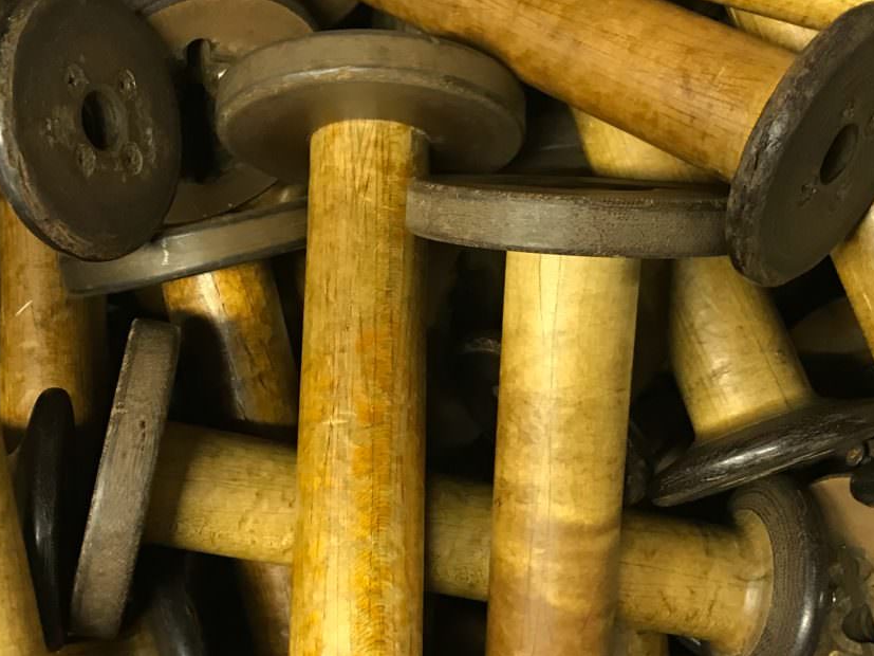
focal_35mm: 52
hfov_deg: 36.8
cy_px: 321
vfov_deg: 28.0
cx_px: 389
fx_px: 1313
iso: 100
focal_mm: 3.99
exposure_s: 1/13
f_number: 1.8
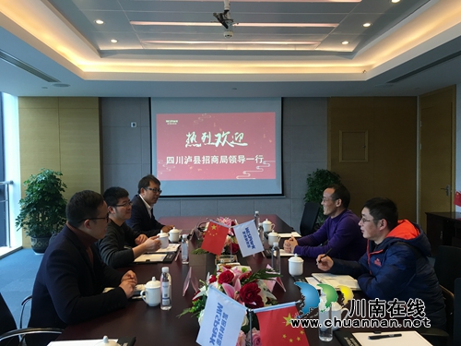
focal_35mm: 29
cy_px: 173
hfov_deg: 61.7
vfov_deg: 48.2
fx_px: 386
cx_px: 230
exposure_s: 1/33
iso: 50
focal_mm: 4.15
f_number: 2.2
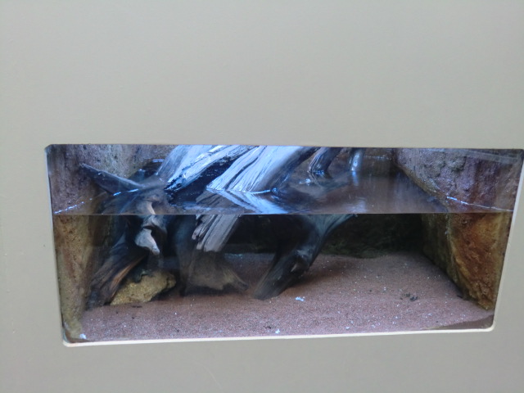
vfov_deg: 41.8
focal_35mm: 34
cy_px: 196
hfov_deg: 54.0
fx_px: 515
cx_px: 262
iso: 400
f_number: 3.6
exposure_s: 1/50
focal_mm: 6.1
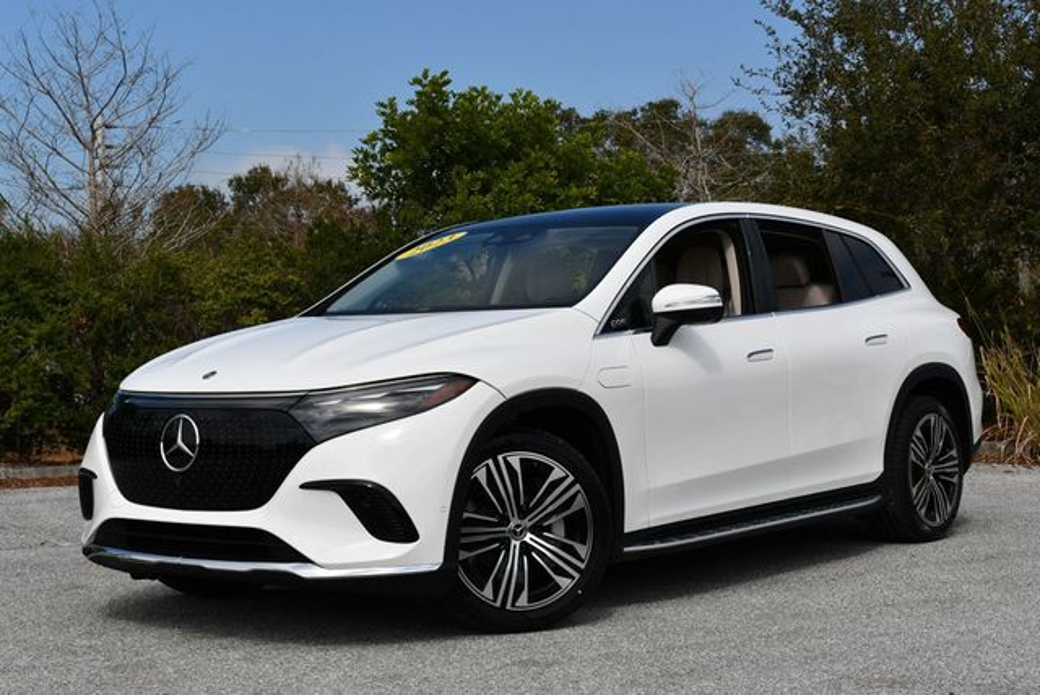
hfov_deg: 33.4
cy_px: 348
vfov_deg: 22.7
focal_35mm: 60
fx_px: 1735
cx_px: 520
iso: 100
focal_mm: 30
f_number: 9
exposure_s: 1/320
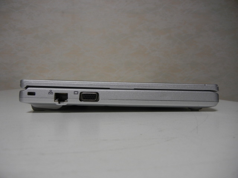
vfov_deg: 46.8
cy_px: 89
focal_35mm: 30
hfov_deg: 60.0
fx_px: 206
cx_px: 119
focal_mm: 5.4
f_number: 3.5
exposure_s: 1/30
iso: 365
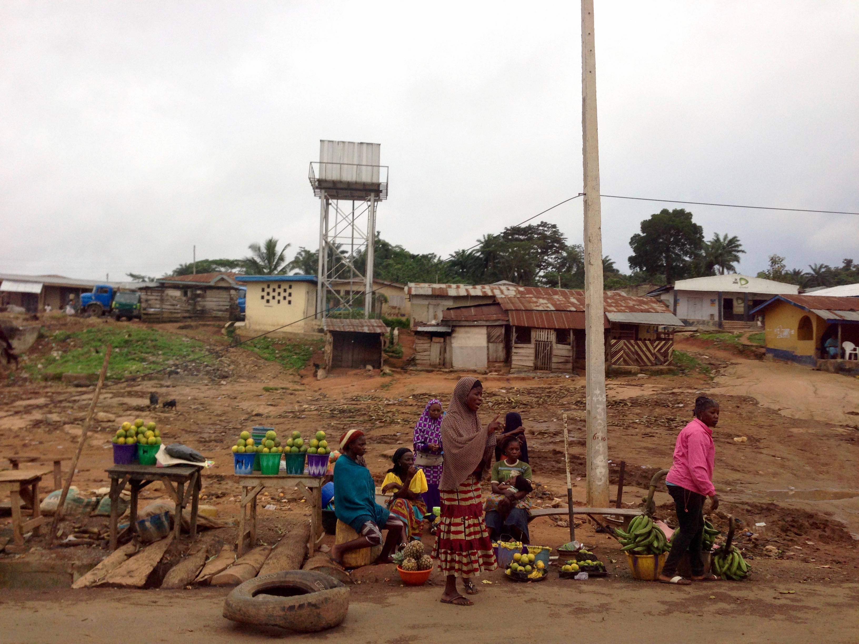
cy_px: 322
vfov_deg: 42.9
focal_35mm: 33
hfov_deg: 55.4
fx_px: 819
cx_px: 430
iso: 80
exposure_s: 1/120
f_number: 2.4
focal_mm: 4.12
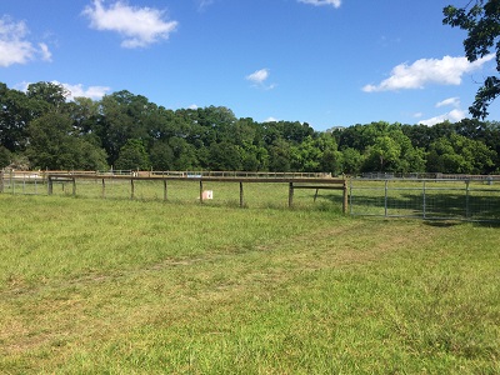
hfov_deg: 61.7
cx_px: 250
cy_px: 188
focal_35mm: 29
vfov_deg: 48.2
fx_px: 419
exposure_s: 1/1866
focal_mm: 4.15
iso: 32
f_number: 2.2
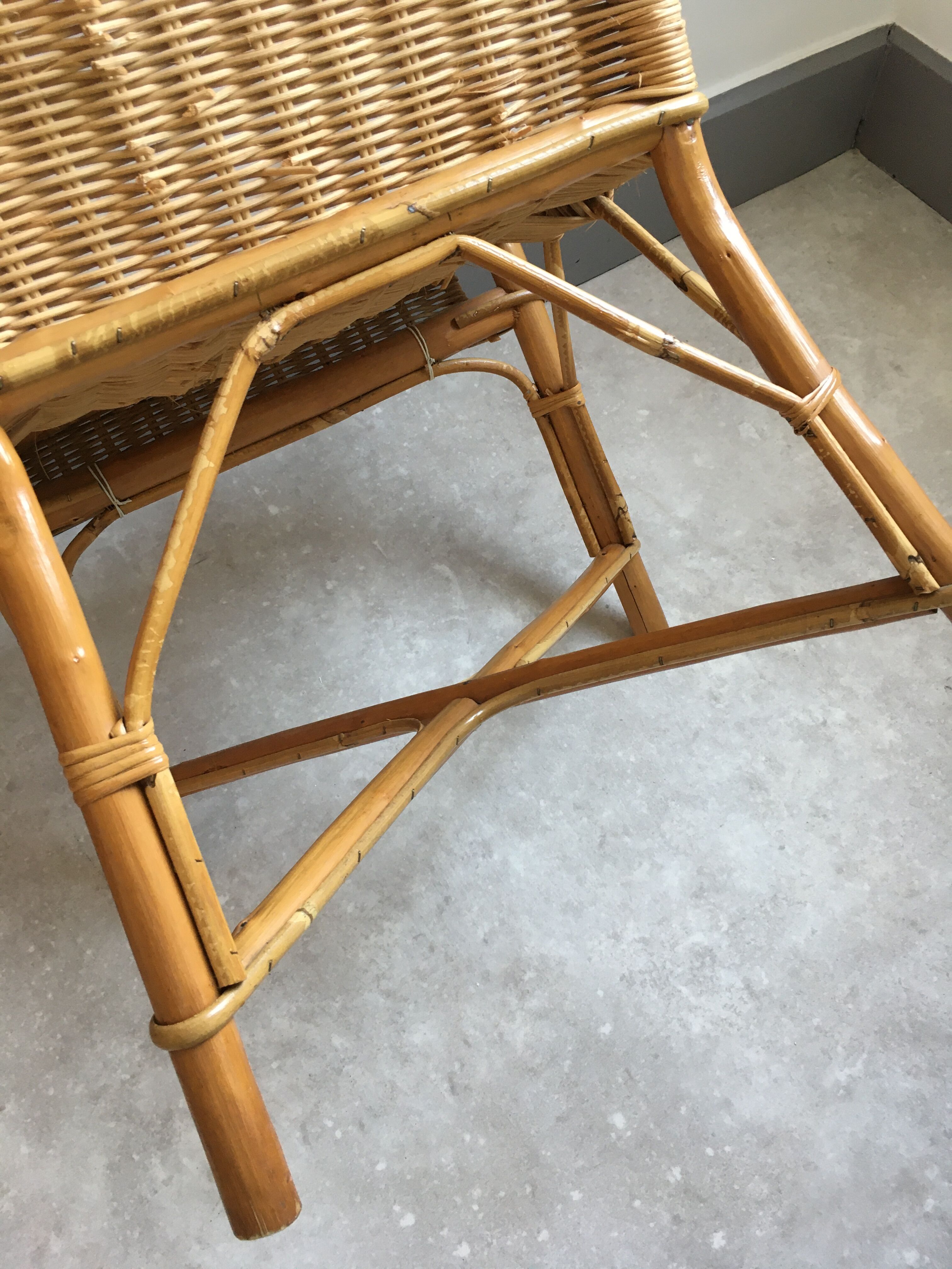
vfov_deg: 61.7
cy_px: 634
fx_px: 1063
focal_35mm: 29
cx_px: 476
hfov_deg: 48.2
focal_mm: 4.15
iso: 80
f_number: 2.2
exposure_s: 1/33
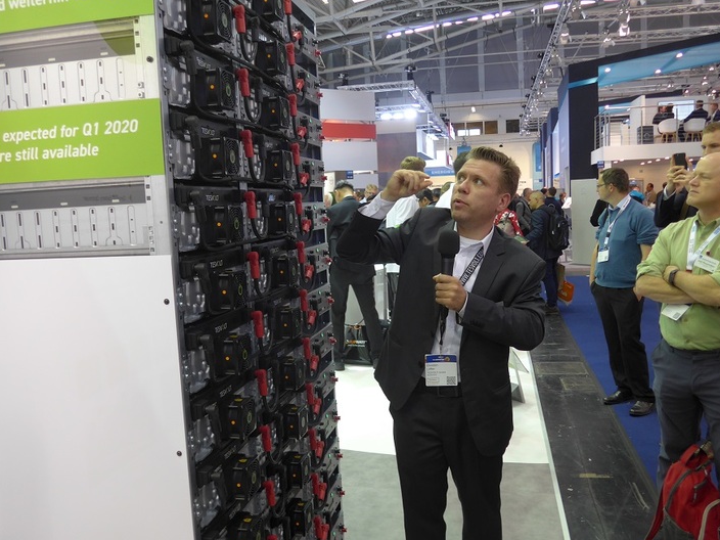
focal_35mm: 30
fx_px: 624
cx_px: 371
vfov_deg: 46.8
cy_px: 271
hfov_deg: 60.0
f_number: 2
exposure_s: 1/60
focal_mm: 6
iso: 125
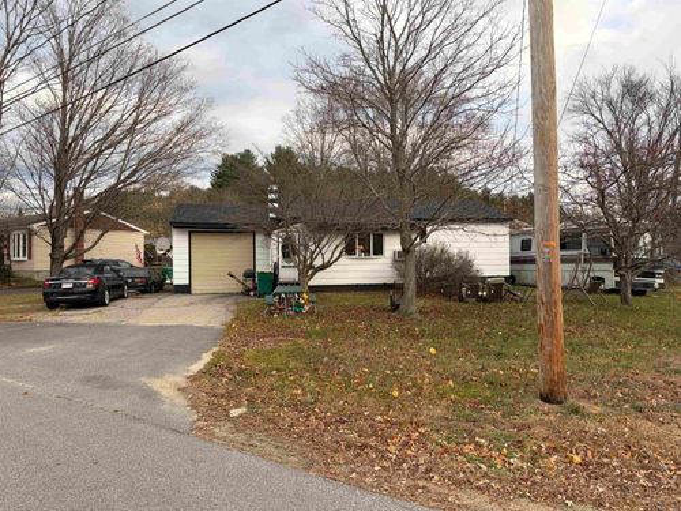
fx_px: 511
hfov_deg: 67.3
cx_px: 340
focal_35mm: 26
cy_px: 256
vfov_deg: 53.1
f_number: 1.6
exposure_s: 1/629
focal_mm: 5.96
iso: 50
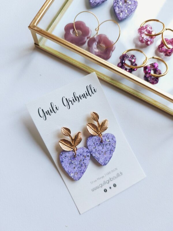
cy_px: 116
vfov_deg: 73.9
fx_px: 153
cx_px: 86
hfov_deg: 58.9
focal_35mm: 23
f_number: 1.65
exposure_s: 1/50
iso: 500
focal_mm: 6.18
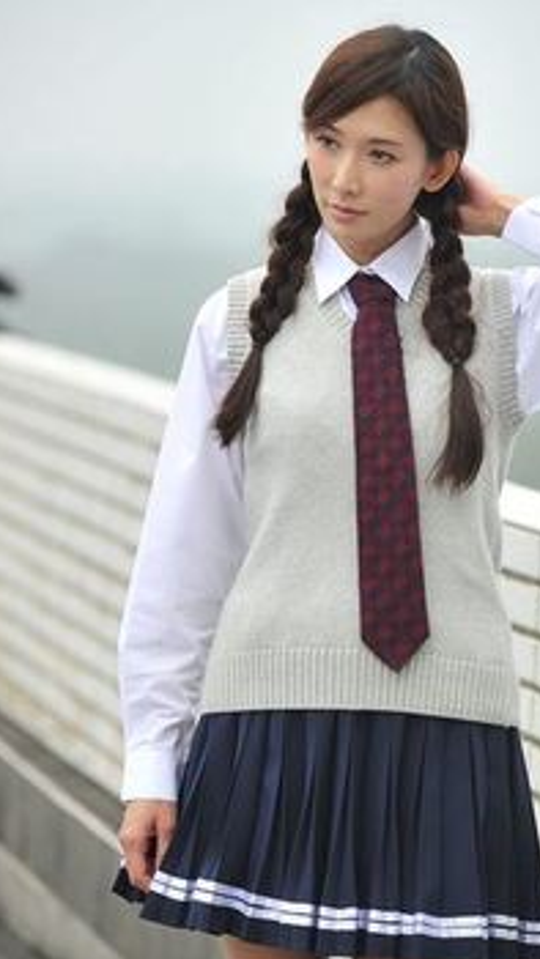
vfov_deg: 10.3
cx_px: 349
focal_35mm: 209
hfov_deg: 5.8
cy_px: 480
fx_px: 5318
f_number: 4
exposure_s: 1/500
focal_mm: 175
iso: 200
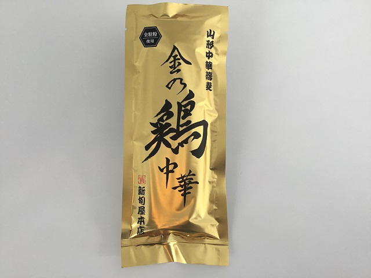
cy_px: 139
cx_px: 186
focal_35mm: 31
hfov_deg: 58.4
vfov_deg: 45.4
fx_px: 332
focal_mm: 3.3
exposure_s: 1/120
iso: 40
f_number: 2.4
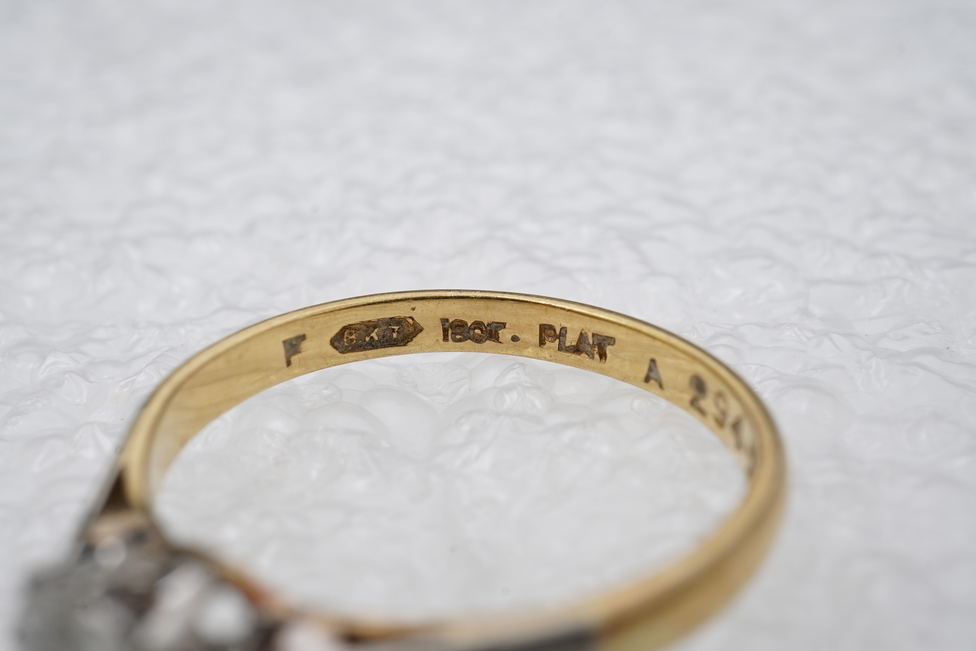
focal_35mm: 46
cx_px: 488
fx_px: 1247
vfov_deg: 29.2
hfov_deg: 42.7
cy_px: 327
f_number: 22
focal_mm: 30
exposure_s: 1/125
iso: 400
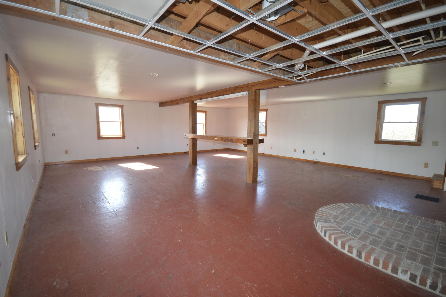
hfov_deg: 100.4
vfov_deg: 77.2
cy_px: 148
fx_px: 186
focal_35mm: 15
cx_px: 223
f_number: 4.5
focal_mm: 10
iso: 400
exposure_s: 1/80
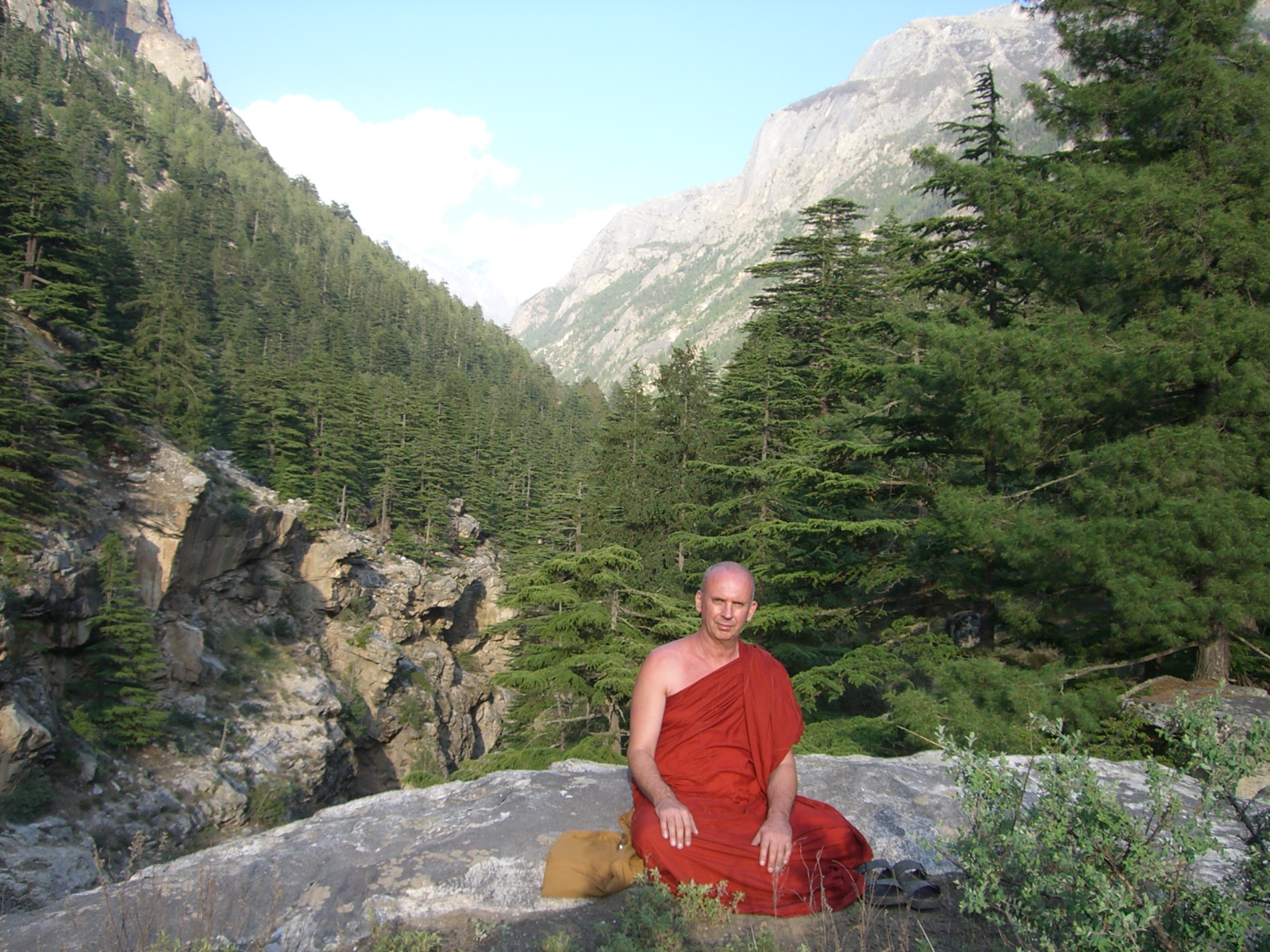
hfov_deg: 49.0
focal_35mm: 38
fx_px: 1394
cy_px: 476
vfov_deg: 37.7
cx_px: 635
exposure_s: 1/125
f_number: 4.3
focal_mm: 6.2
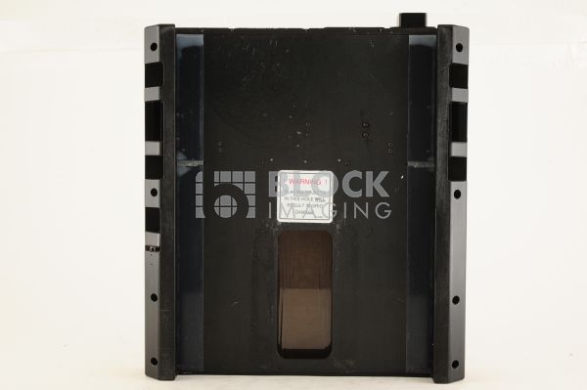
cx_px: 294
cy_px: 195
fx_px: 815
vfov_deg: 26.9
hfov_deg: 39.6
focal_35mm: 50
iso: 1600
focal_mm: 50
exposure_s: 1/125
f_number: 13
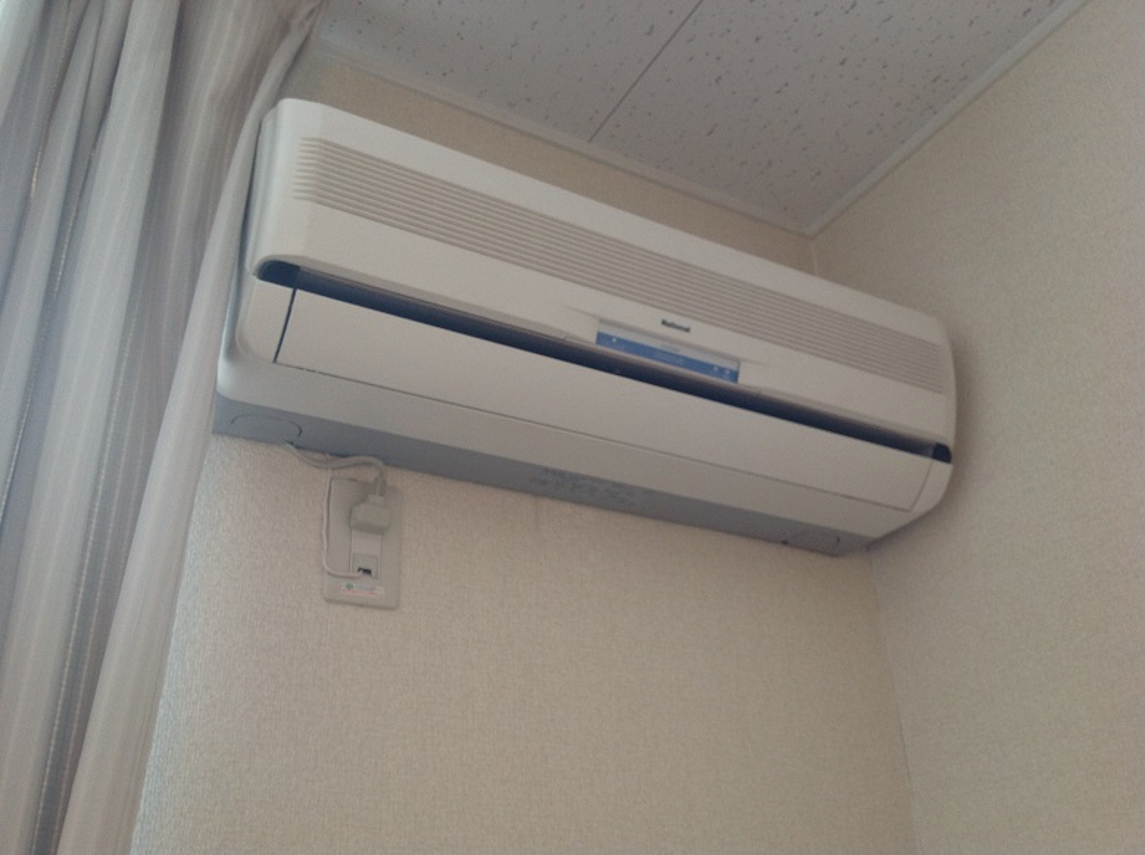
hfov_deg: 52.7
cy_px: 428
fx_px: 1156
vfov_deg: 40.6
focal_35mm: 35
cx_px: 572
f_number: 2.4
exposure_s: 1/17
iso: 100
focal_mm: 4.28
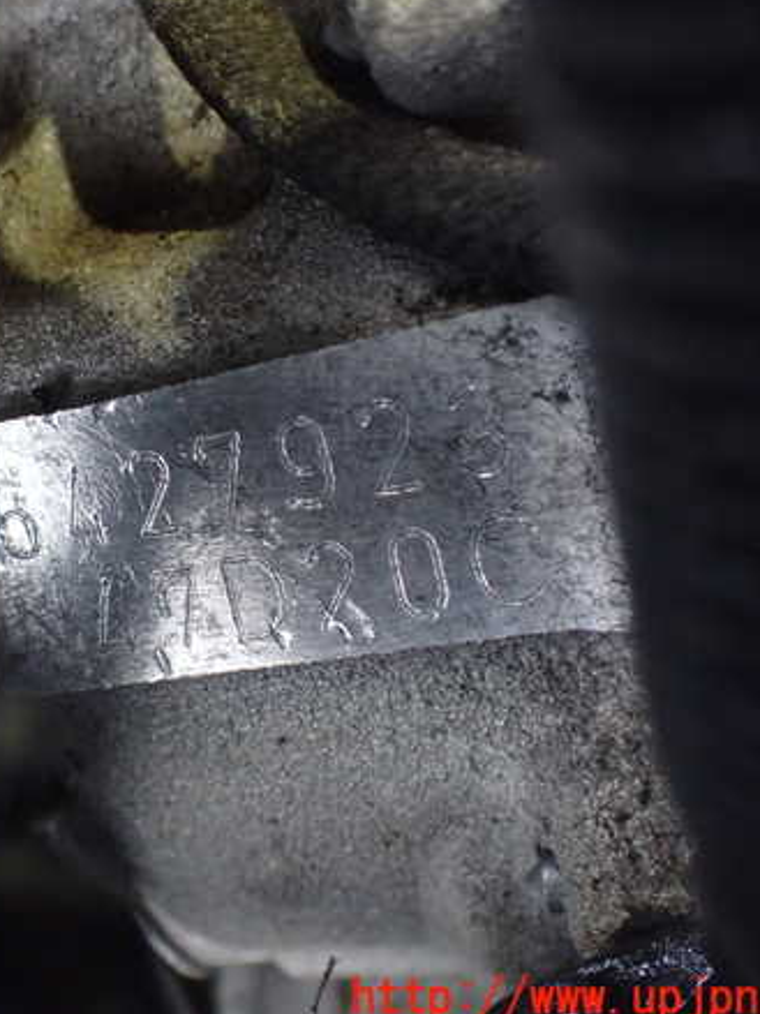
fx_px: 1201
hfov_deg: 34.3
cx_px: 180
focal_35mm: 41
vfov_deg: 45.8
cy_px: 508
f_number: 2.3
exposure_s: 1/30
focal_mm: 5.4
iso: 800
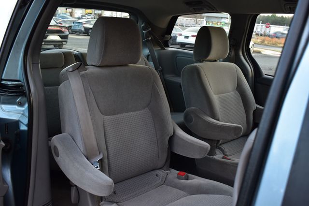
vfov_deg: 36.8
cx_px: 154
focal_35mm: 36
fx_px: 309
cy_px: 103
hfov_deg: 53.2
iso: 400
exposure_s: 1/20
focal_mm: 24
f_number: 6.3
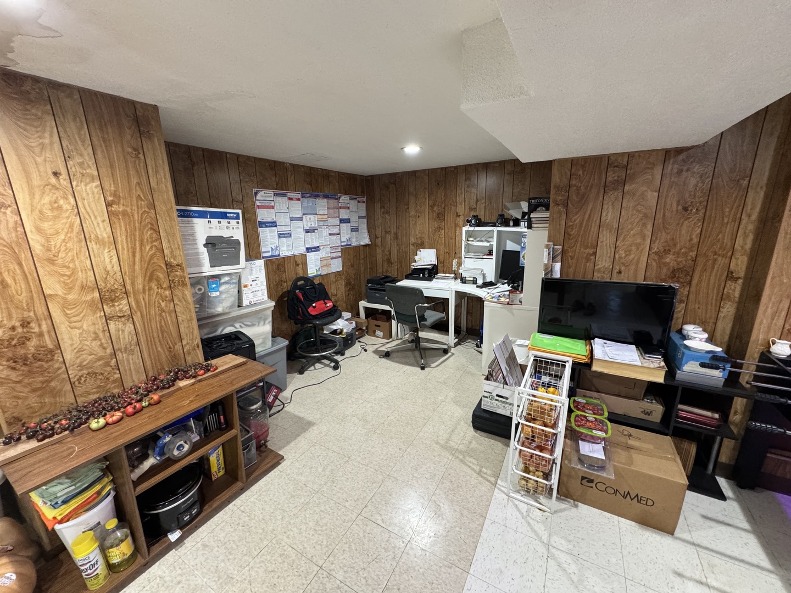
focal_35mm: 14
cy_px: 296
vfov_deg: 85.7
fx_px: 320
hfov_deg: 102.1
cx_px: 396
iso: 500
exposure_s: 1/60
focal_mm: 2.22
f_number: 2.2
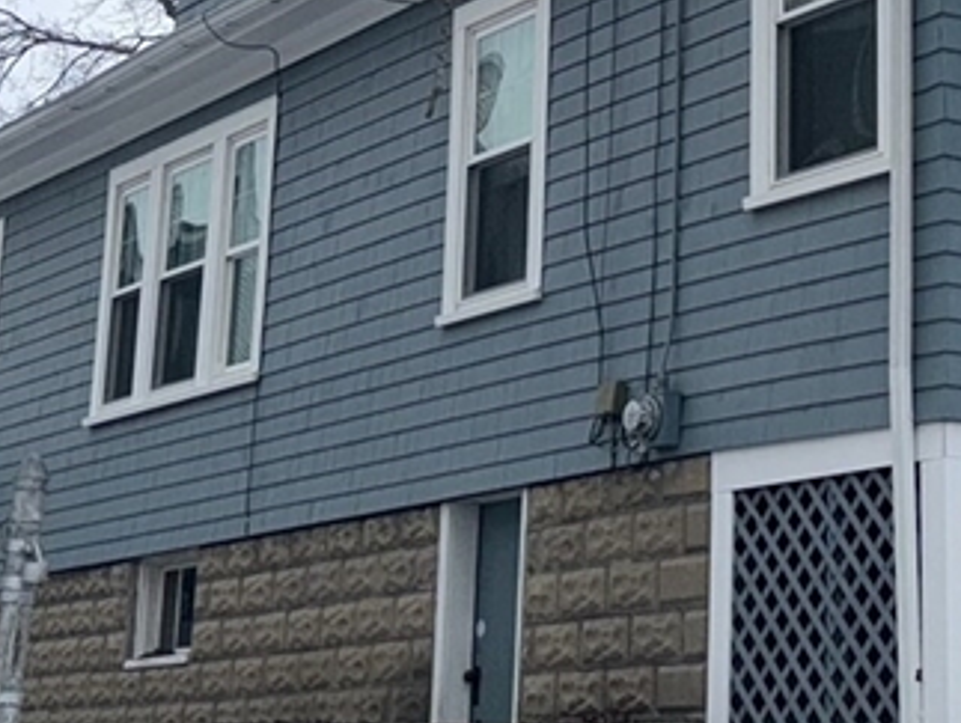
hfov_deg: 24.6
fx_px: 2112
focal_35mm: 76
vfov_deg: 19.4
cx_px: 931
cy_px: 253
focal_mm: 6.86
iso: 50
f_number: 1.78
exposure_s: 1/2506
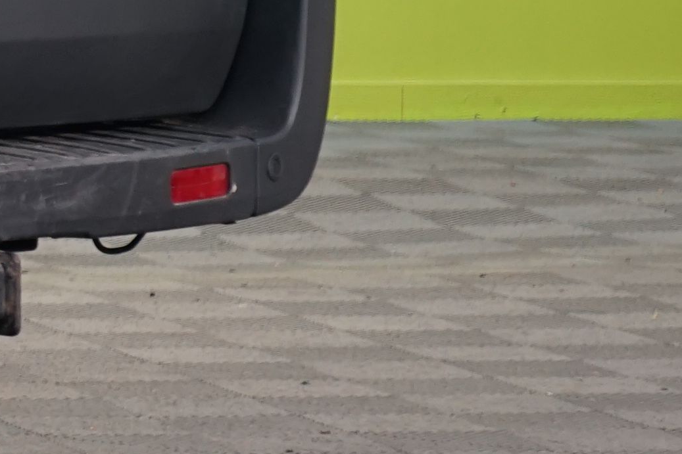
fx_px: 7671
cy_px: -568
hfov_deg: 4.9
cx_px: -1277
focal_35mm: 405
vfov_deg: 3.4
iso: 500
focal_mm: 70
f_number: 5.6
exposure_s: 1/25
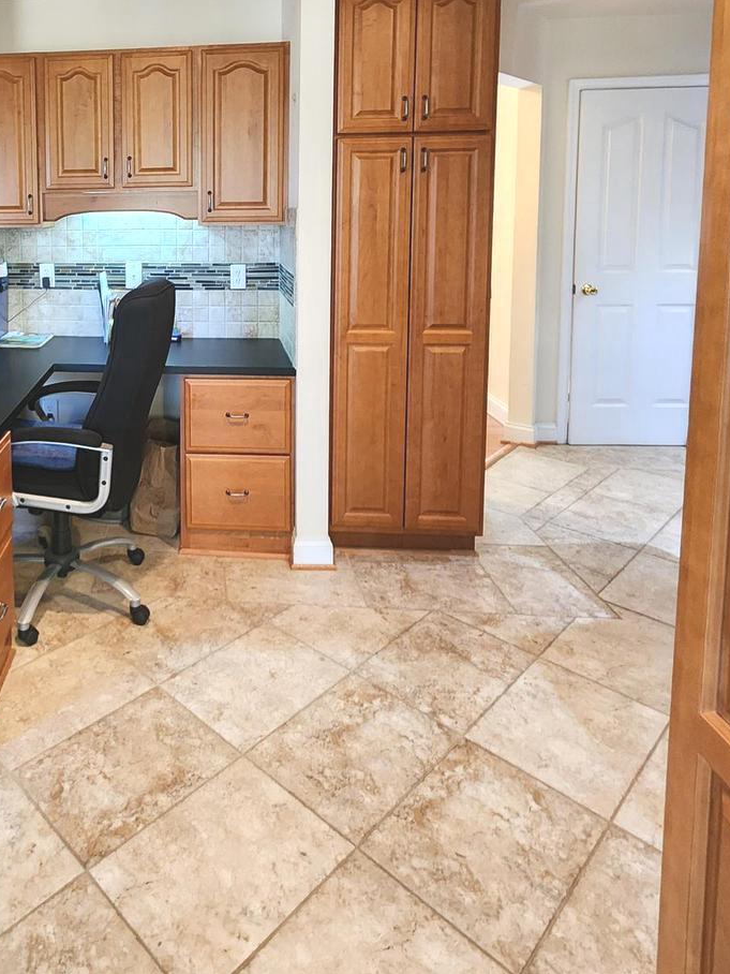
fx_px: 619
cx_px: 123
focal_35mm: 22
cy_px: 255
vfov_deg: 71.7
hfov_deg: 55.7
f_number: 2.2
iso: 400
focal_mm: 2.2
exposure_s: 1/30
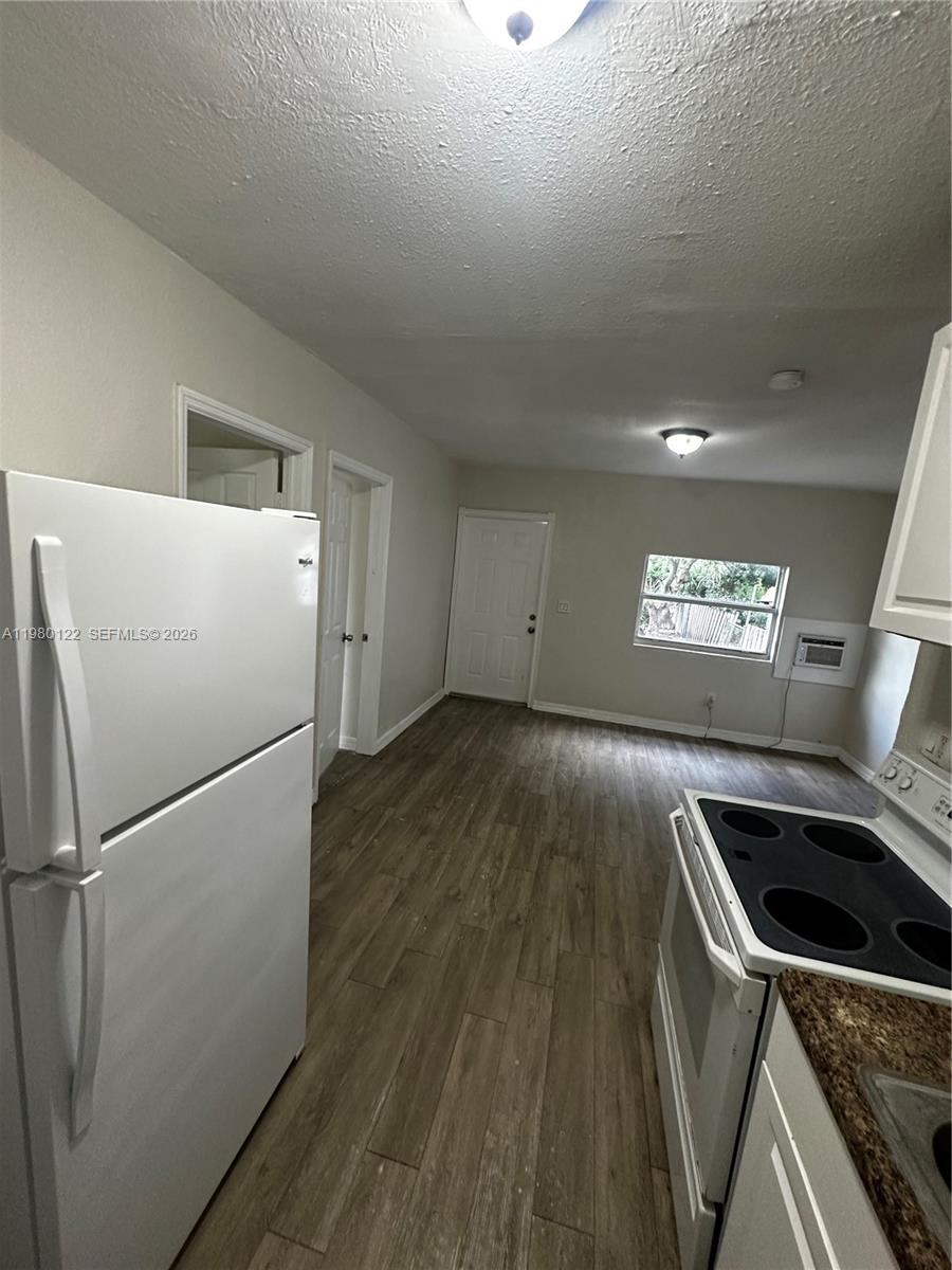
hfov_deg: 85.7
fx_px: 513
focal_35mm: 14
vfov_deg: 102.1
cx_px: 476
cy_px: 635
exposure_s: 1/60
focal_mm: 2.22
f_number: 2.2
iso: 400
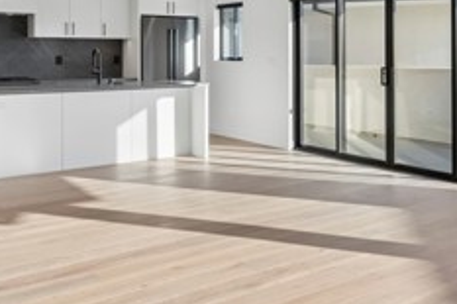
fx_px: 558
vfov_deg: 29.7
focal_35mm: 44
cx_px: 367
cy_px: 55
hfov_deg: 42.5
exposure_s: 1/100
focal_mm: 16
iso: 160
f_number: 9
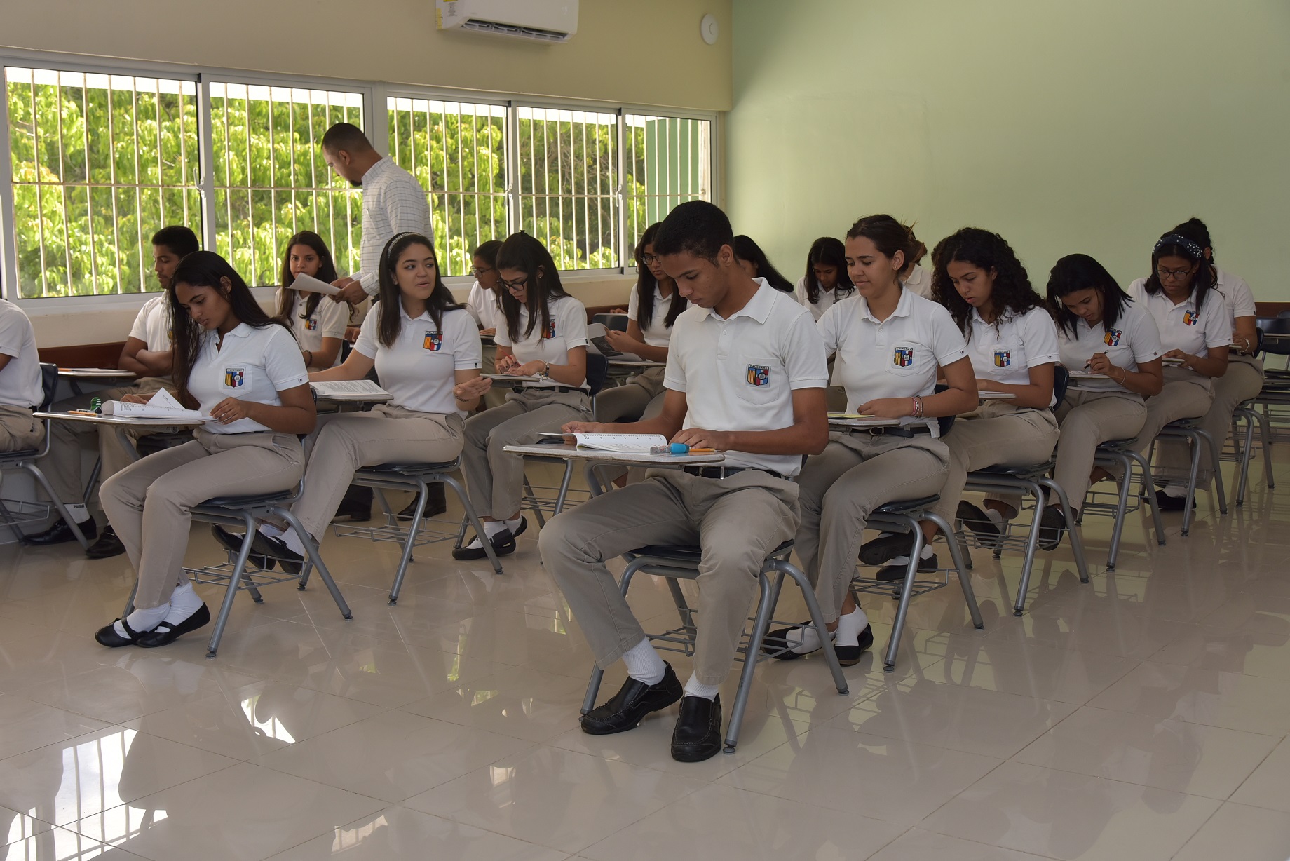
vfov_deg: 30.5
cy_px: 430
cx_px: 645
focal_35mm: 44
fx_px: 1577
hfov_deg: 44.5
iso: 400
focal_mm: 44
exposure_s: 1/100
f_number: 6.3
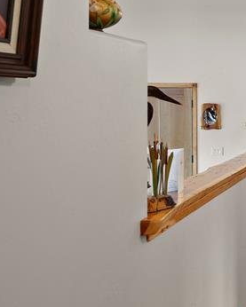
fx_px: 555
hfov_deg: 21.4
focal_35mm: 61
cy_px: 107
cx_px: 360
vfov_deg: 30.8
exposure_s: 1
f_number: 8
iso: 100
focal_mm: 22
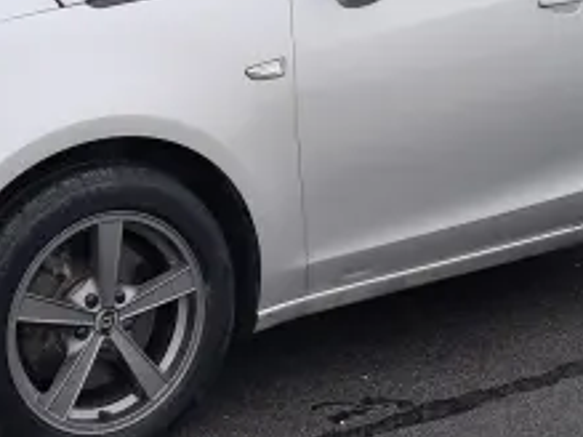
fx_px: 1330
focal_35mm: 79
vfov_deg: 18.6
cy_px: 203
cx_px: 221
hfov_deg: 24.7
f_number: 1.8
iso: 50
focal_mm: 4
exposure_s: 1/50
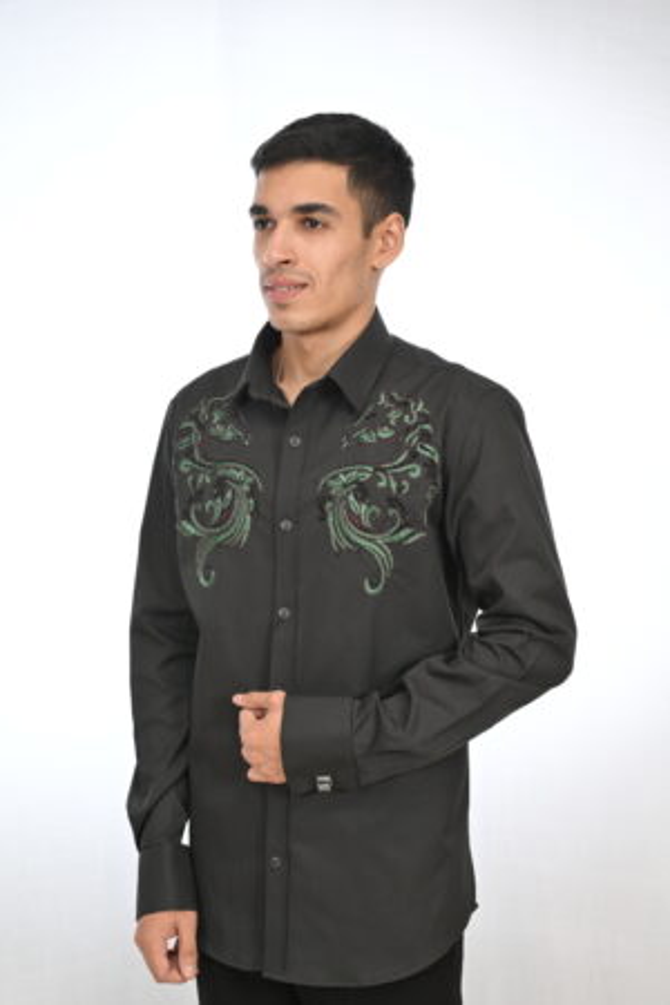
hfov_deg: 25.5
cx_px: 335
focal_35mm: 53
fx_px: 1479
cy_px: 502
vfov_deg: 37.5
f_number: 6.3
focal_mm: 53
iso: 1000
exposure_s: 1/125
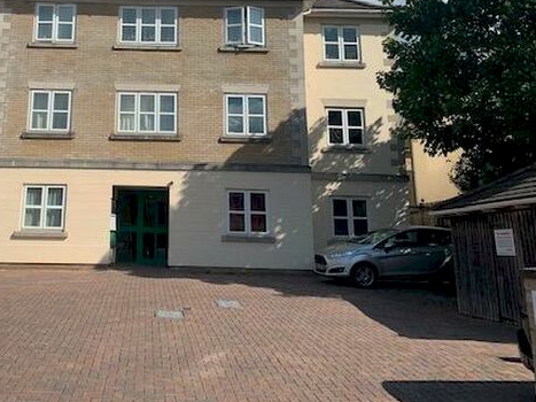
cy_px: 105
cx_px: 150
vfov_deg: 36.0
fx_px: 604
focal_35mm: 39
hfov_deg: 46.6
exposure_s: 1/3185
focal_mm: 4.25
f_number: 1.8
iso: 25
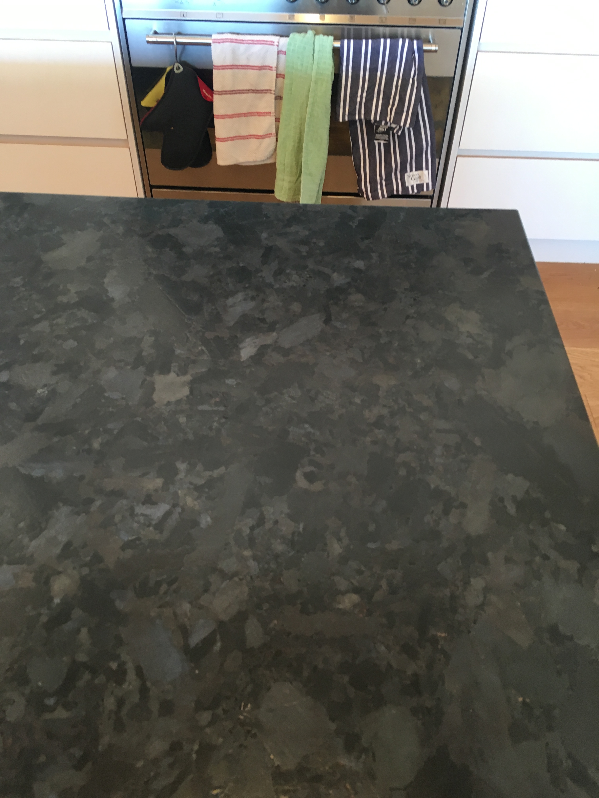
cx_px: 300
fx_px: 669
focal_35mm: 29
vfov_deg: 61.7
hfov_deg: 48.2
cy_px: 399
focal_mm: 4.15
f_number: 2.2
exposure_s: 1/33
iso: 80
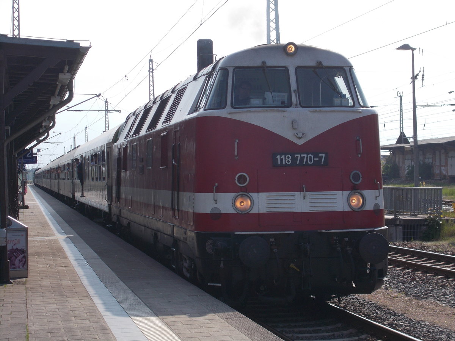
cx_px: 228
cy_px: 170
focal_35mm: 86
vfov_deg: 17.2
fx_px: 1130
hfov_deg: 22.8
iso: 80
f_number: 6.3
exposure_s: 1/400
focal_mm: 15.4
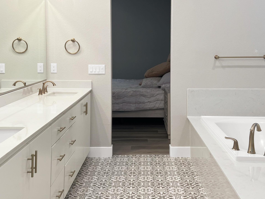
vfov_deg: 34.3
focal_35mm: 42
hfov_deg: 44.8
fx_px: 321
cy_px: 102
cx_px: 144
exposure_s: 1/120
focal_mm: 5.7
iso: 64
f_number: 1.5
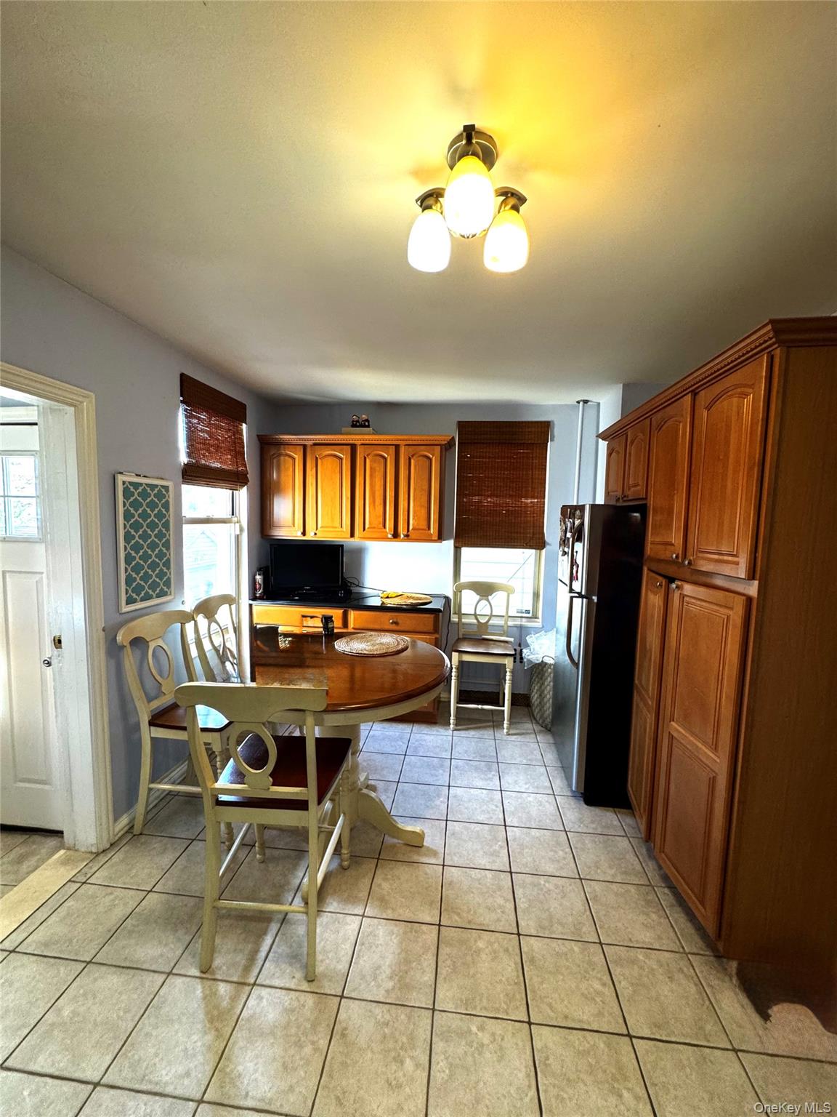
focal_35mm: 14
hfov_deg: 85.7
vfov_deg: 102.1
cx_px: 418
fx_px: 451
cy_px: 558
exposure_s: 1/60
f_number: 2.2
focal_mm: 2.22
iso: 200
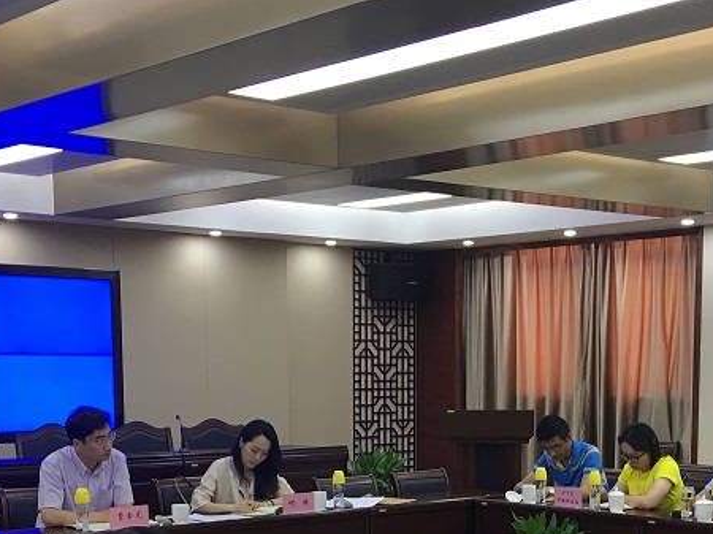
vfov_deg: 21.8
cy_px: 520
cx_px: 452
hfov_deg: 29.7
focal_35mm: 65
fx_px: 1338
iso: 32
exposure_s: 1/17
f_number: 2.2
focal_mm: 4.15
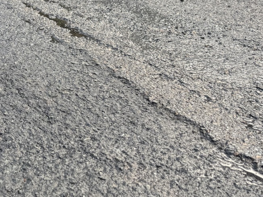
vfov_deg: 19.8
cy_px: 18
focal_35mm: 73
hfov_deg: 23.2
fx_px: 554
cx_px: -91
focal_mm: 6.76
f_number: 1.78
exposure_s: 1/121
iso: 64
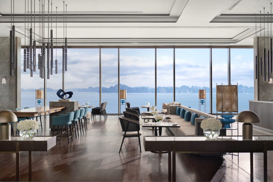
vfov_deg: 38.9
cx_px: 136
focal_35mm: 34
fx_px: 258
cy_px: 91
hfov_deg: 55.8
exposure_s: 1/250
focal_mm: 34
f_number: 4
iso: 1250
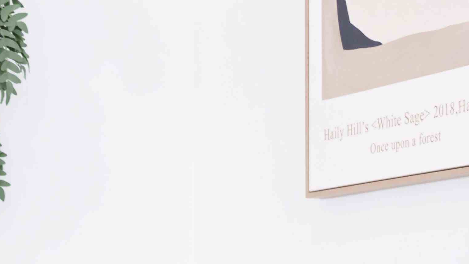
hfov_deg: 12.3
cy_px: 564
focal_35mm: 163
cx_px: -329
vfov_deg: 7.1
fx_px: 2027
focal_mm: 35
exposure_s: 1/60
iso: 400
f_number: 6.3
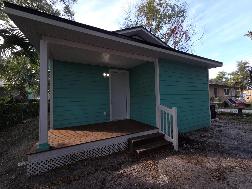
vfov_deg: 89.9
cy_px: 94
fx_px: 95
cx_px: 126
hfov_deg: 106.2
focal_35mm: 13
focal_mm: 2.2
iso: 50
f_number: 2.2
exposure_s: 1/414
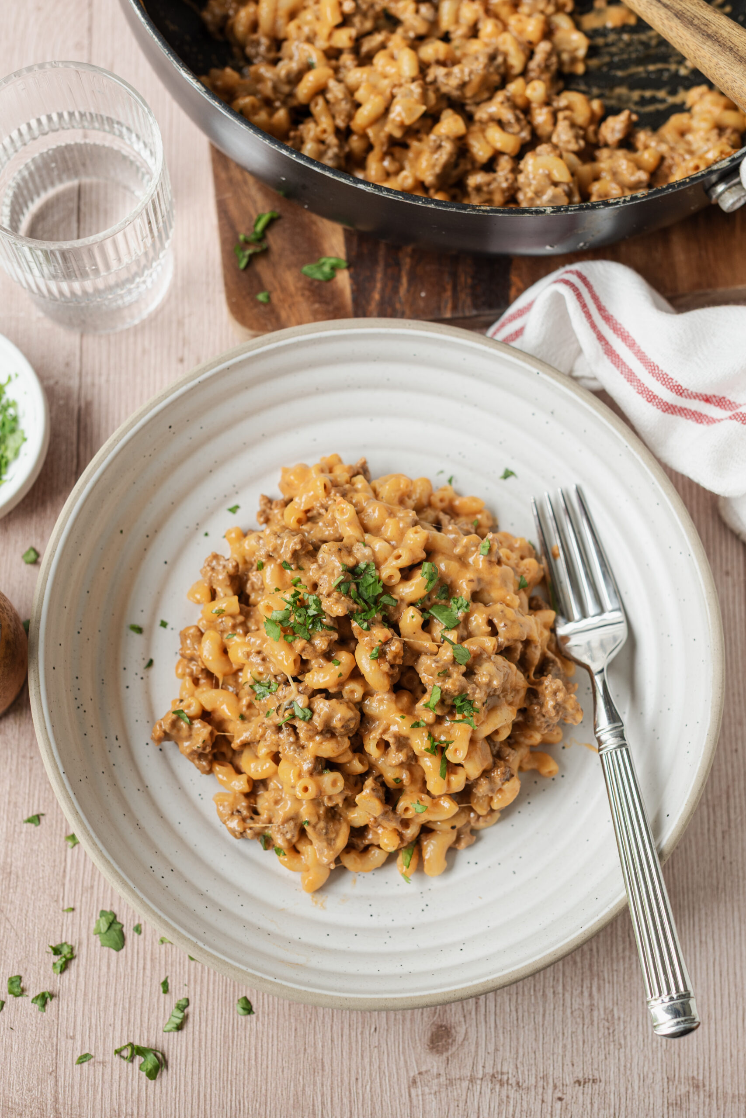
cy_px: 559
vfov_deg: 39.6
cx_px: 373
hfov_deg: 27.0
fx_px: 1554
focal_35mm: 50
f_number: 4.5
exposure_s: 1/15
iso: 200
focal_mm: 50
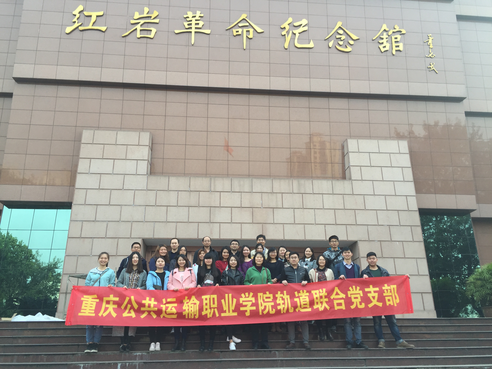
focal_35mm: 29
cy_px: 184
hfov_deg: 61.7
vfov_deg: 48.2
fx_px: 412
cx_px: 246
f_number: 2.2
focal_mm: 4.15
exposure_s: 1/273
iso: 32
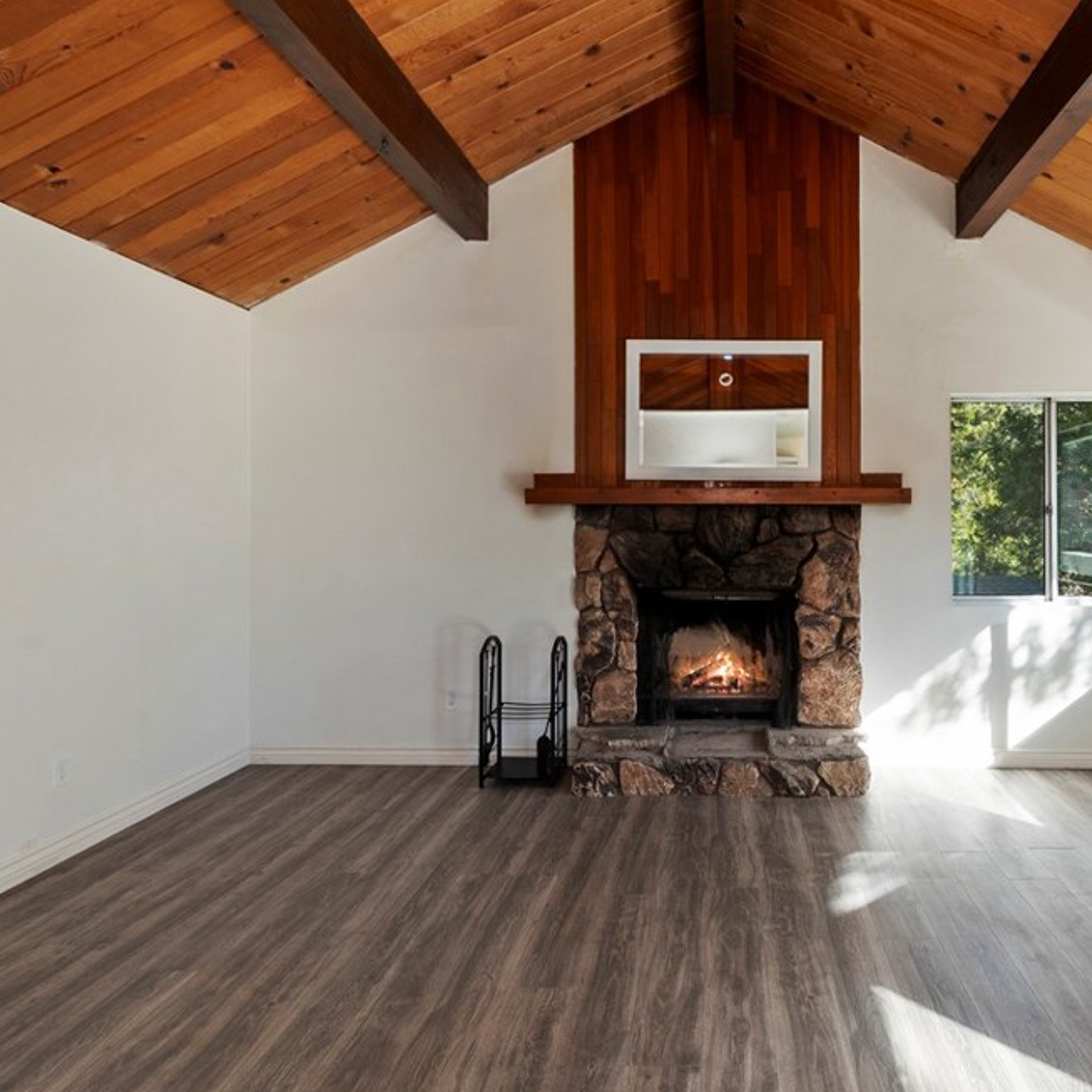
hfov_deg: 72.8
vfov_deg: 74.8
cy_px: 549
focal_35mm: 20
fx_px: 714
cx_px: 719
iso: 180
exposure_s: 1/30
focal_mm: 10
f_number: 8
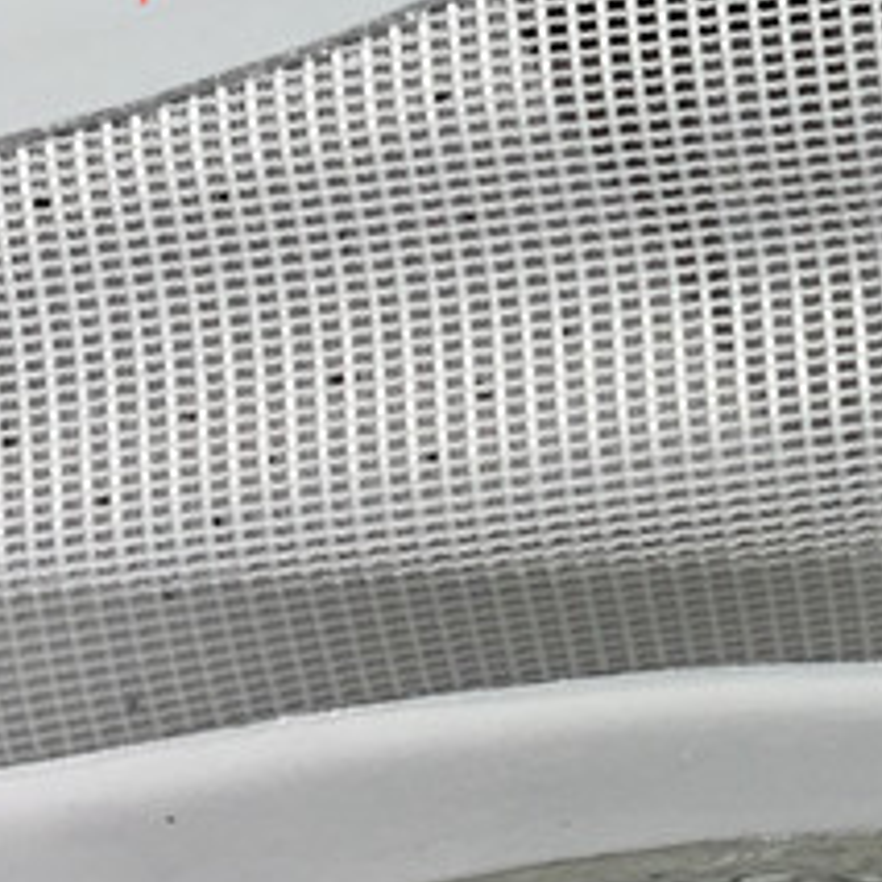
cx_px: 1110
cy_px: 35
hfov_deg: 14.5
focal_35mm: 116
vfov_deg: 14.8
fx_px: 3344
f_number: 2.4
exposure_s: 1/204
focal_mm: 3.3
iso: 25
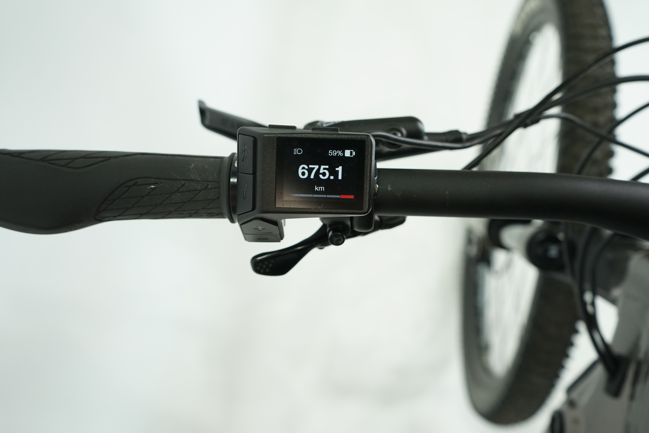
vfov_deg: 45.0
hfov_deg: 63.7
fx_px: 523
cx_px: 324
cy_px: 216
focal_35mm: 29
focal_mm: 29
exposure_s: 1/200
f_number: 5
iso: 1600
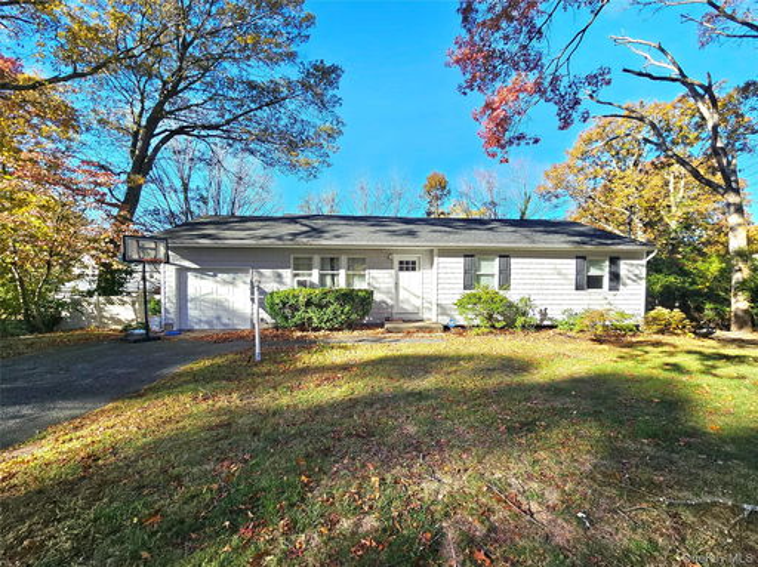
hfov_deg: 106.2
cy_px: 284
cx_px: 379
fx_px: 284
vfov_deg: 89.8
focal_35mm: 13
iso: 50
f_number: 2.2
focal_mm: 2.2
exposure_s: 1/714
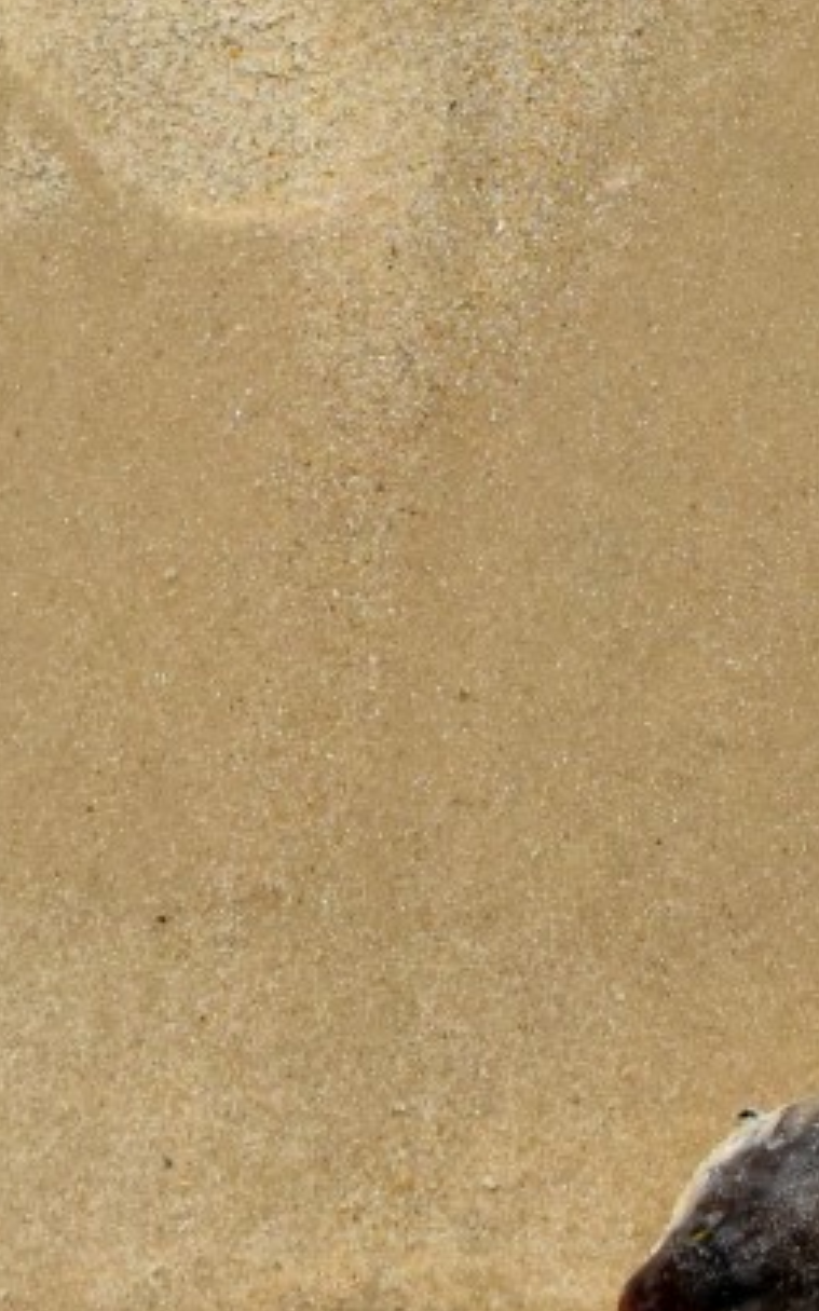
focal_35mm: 208
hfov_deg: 6.3
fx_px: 7431
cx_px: 838
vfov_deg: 10.0
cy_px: -23
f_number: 7.1
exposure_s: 1/2000
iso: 400
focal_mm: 34
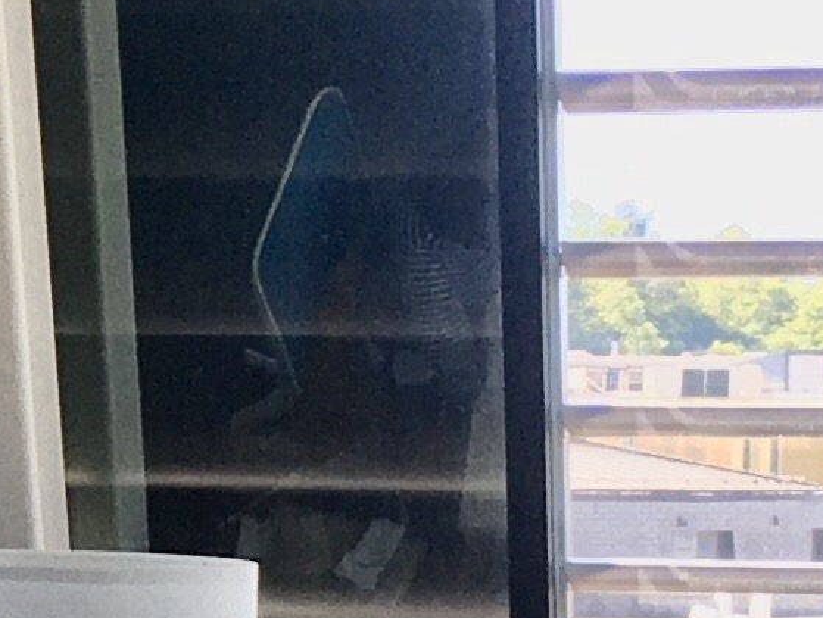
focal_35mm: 209
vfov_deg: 7.1
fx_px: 4972
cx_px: -1166
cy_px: 658
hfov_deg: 8.6
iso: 25
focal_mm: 4.15
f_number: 2.2
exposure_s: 1/50
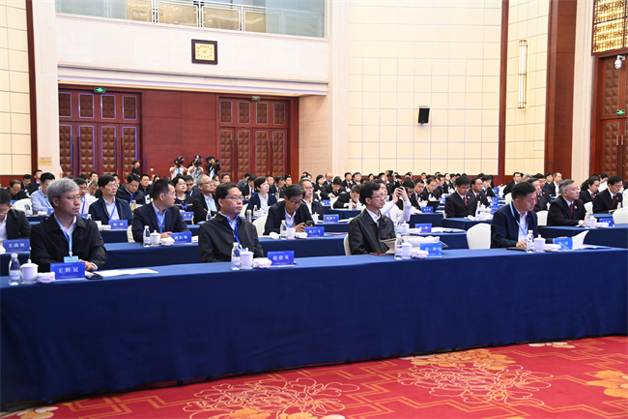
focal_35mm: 48
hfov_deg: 41.1
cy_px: 210
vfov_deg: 28.1
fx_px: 837
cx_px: 314
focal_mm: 48
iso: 1000
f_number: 4
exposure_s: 1/80
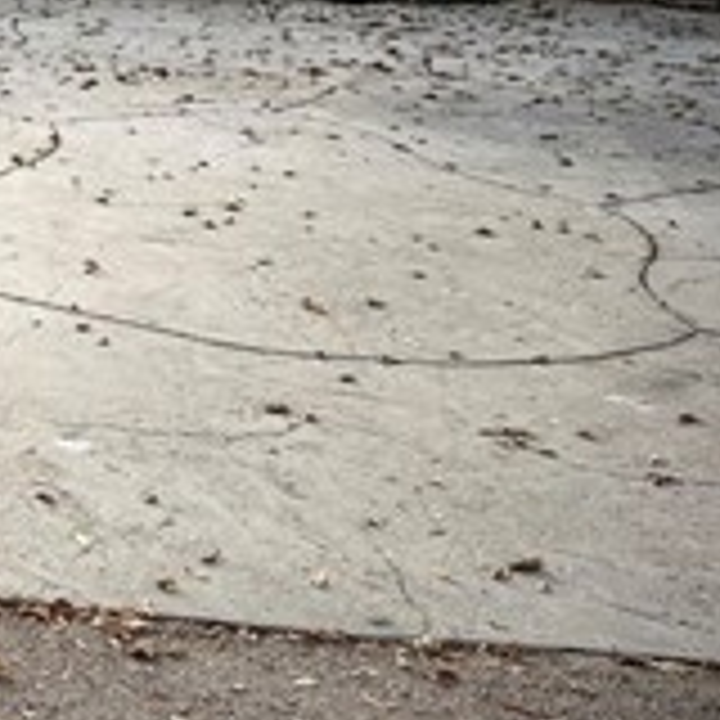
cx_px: -270
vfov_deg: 19.2
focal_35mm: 85
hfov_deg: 18.6
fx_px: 2000
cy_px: -153
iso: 100
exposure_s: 1/322
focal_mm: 6.76
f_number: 1.78
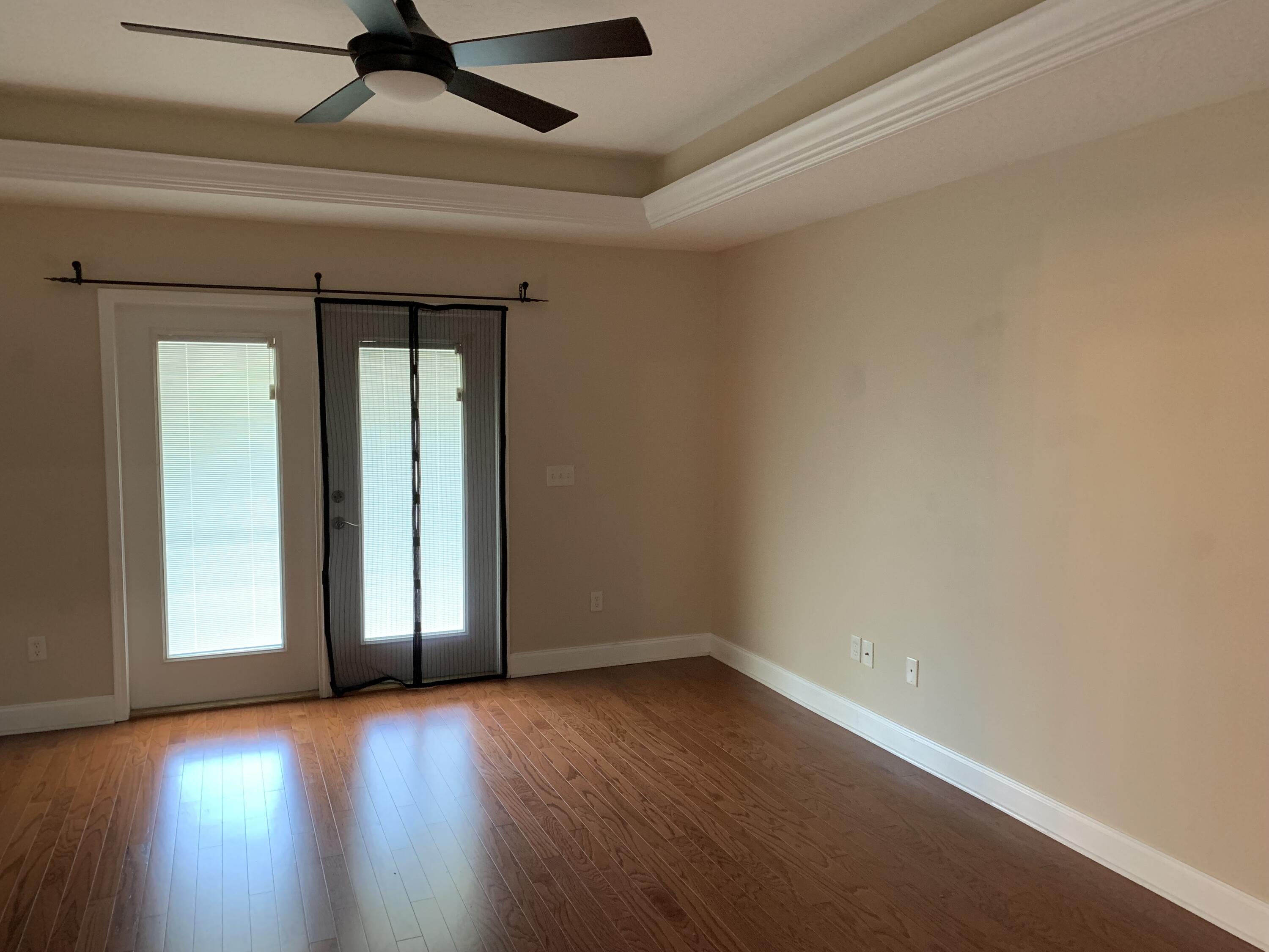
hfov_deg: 67.3
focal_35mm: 26
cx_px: 634
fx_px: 953
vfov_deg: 53.1
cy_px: 476
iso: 320
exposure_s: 1/60
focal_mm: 4.25
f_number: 1.8
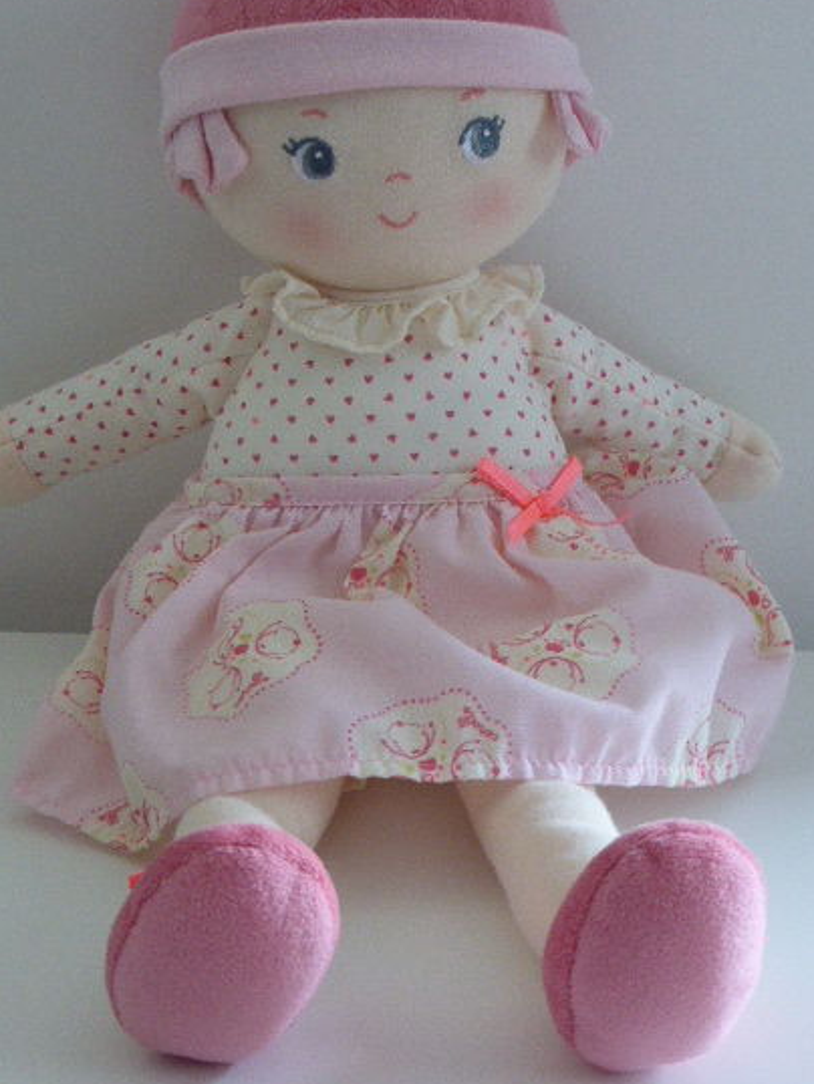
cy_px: 469
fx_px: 1974
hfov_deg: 23.3
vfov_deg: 30.7
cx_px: 383
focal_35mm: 63
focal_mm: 9
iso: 400
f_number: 4.4
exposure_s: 1/30
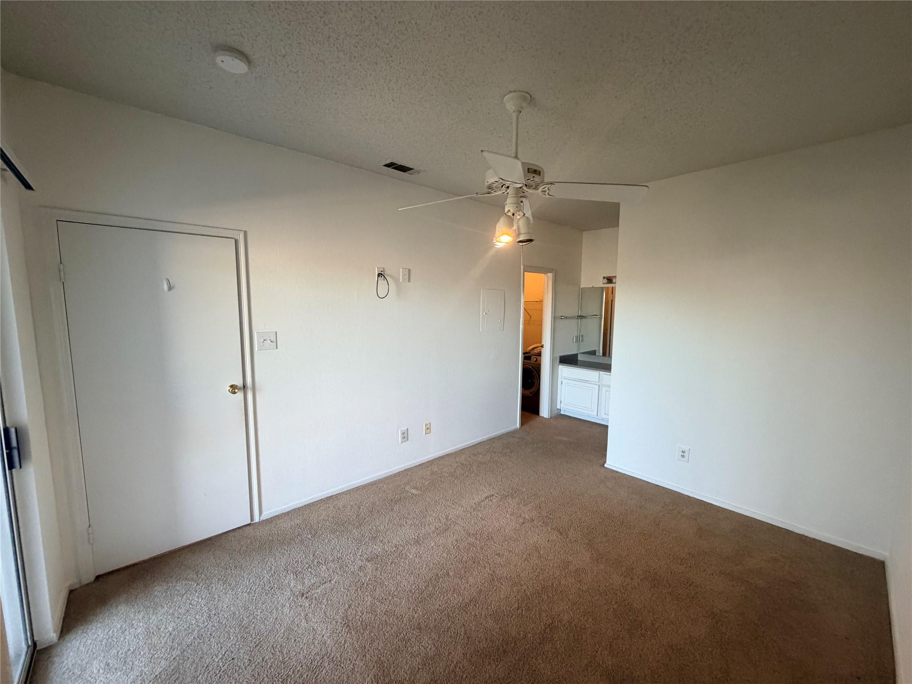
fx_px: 369
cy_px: 342
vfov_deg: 85.7
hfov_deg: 102.1
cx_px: 456
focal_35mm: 14
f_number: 2.2
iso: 320
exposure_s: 1/120
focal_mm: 2.22
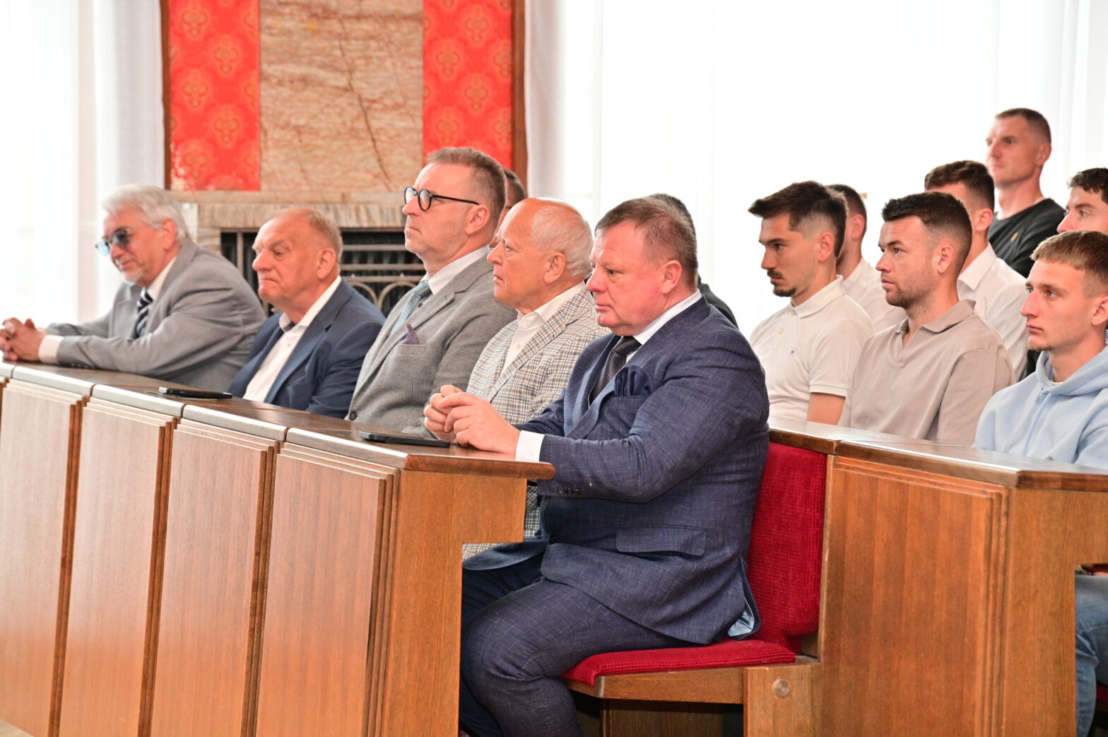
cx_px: 554
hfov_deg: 17.7
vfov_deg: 11.8
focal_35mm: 116
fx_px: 3567
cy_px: 368
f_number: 5
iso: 2000
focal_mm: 116
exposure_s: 1/60
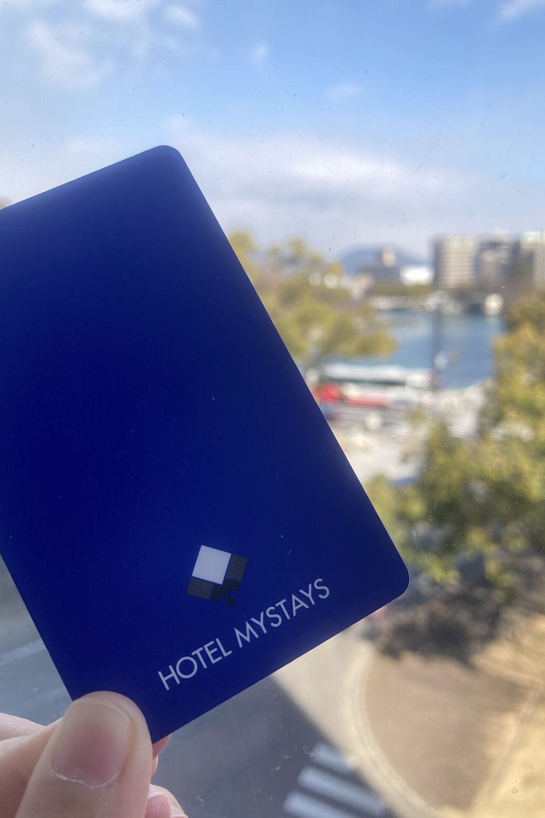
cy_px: 419
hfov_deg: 43.5
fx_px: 681
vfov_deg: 61.9
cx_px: 308
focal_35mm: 30
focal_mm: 3.99
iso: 20
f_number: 1.8
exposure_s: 1/231
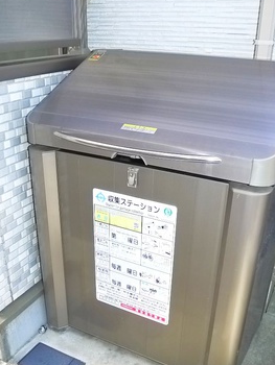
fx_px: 508
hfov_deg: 30.3
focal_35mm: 48
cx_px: 132
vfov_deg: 39.1
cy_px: 249
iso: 400
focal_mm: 5.1
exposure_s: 1/125
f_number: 2
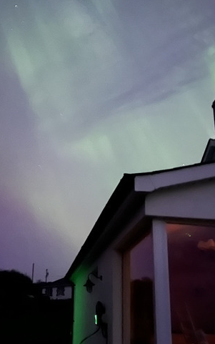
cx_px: 82
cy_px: 175
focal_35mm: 44
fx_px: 412
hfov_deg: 29.1
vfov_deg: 45.3
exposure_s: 1
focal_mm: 5.7
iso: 3200
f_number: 1.5
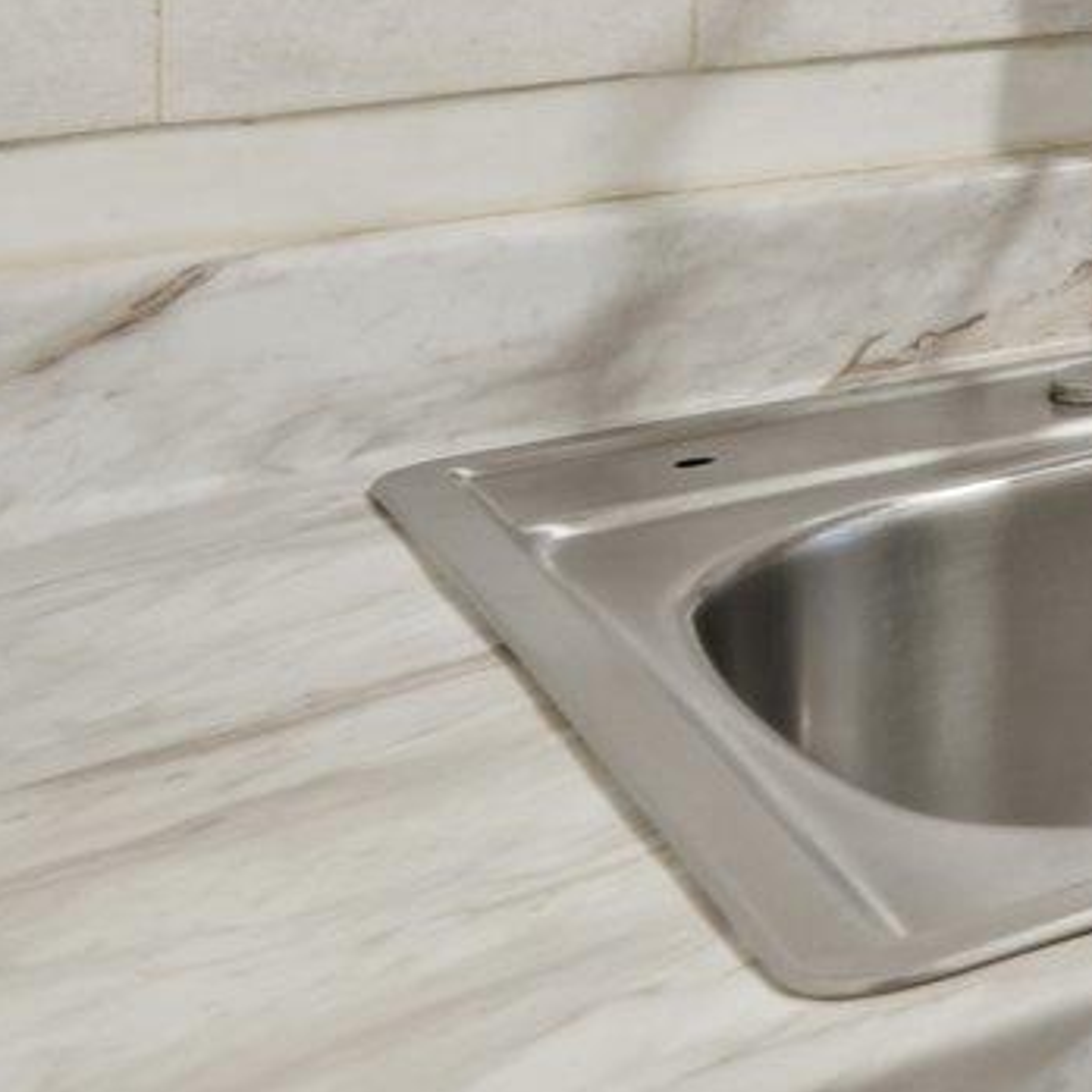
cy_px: -356
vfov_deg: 19.8
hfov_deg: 13.6
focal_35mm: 80
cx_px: 2796
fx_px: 2855
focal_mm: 16
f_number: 8
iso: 400
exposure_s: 1/2
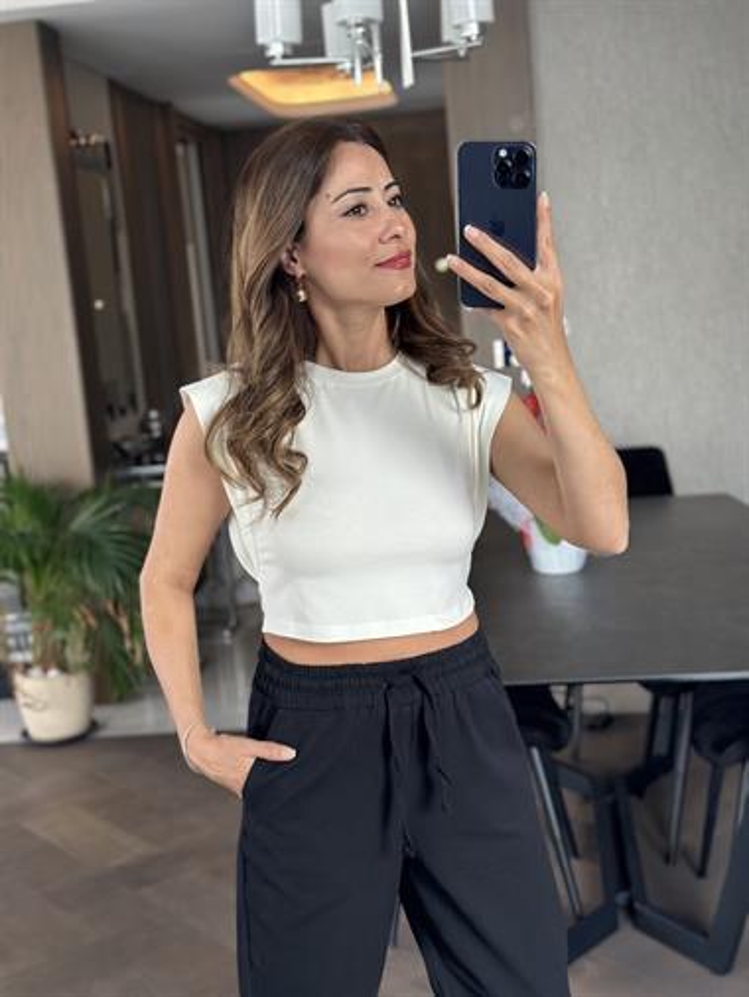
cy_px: 498
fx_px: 1384
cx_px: 374
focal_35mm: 48
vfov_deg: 39.6
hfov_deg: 30.3
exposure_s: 1/60
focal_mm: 6.86
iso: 200
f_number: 1.78
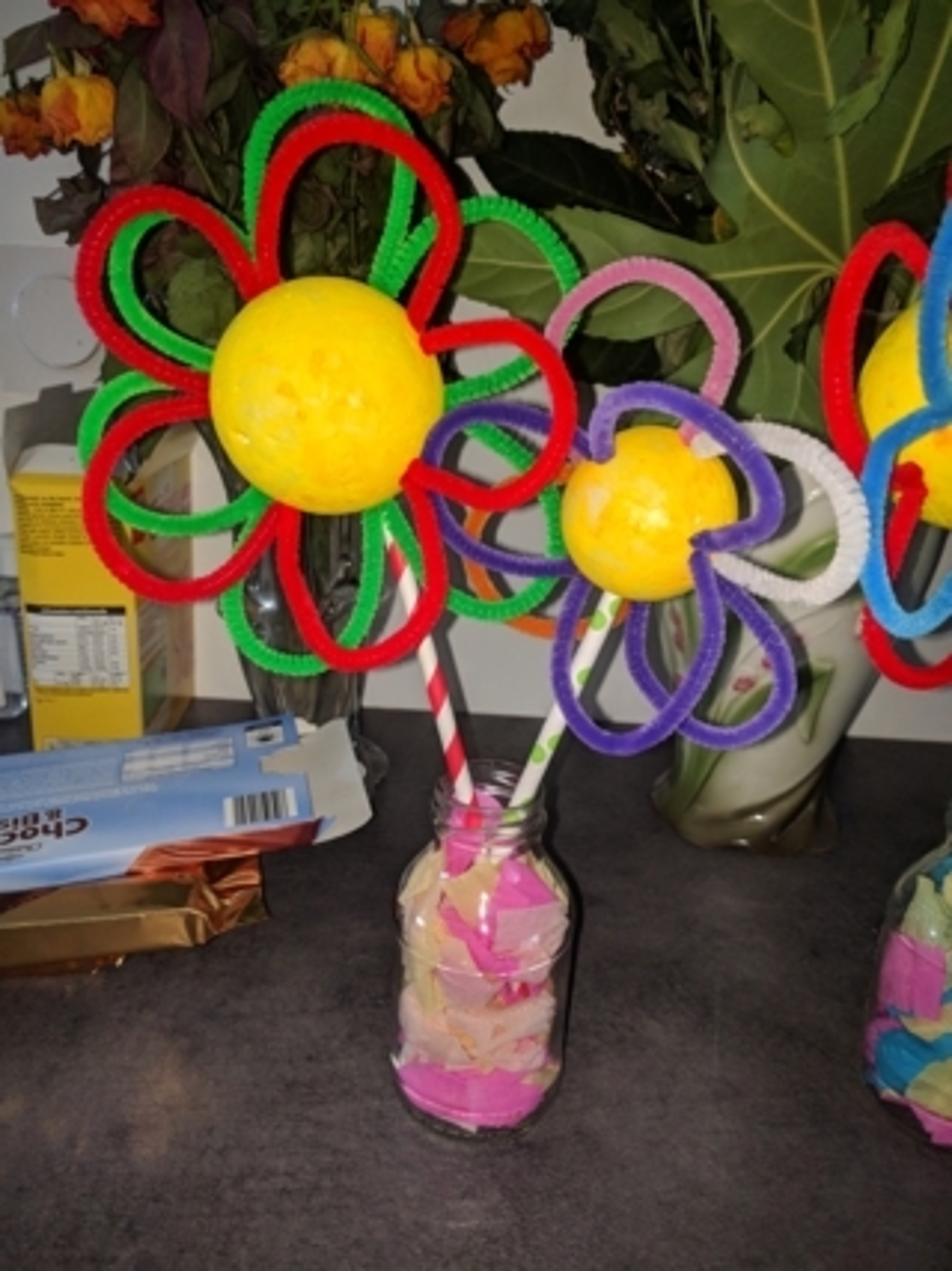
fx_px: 954
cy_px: 636
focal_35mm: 26
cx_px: 476
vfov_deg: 67.3
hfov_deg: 53.0
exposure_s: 1/92.9
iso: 310
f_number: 2
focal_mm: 4.67
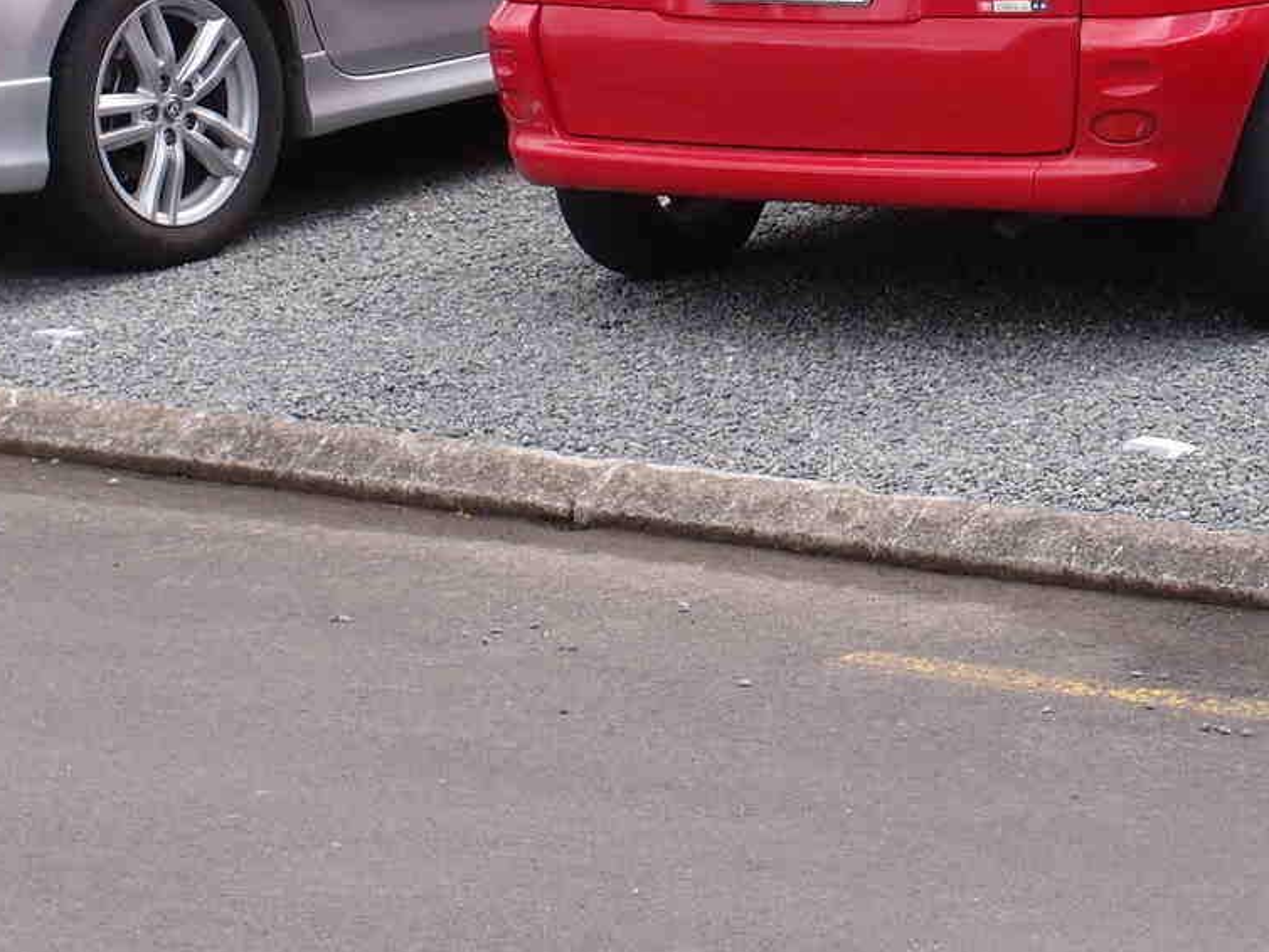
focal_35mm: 140
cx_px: 948
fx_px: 5134
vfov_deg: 10.5
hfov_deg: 14.0
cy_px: -57
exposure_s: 1/400
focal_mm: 11.84
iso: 100
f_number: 3.2
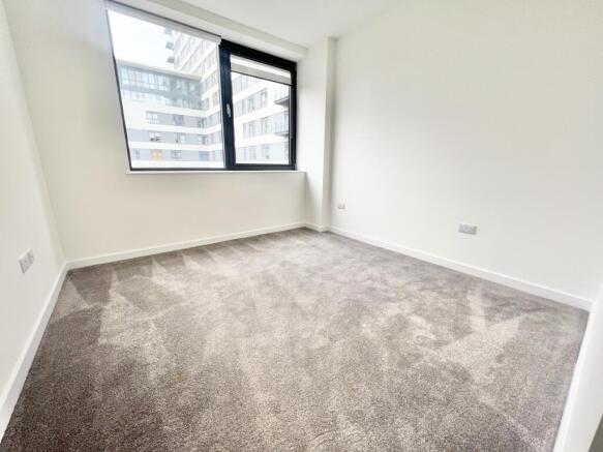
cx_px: 302
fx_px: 226
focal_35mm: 13
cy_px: 226
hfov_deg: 106.2
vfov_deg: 89.9
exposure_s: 1/114
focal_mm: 1.57
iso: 32
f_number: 1.8
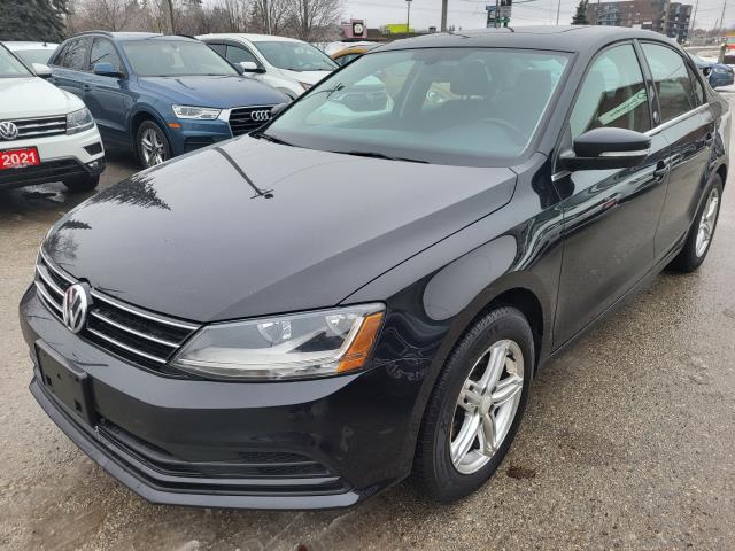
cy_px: 276
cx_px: 368
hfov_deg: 67.3
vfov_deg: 53.1
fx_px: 552
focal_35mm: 26
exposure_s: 1/127
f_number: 1.8
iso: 40
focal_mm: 5.4
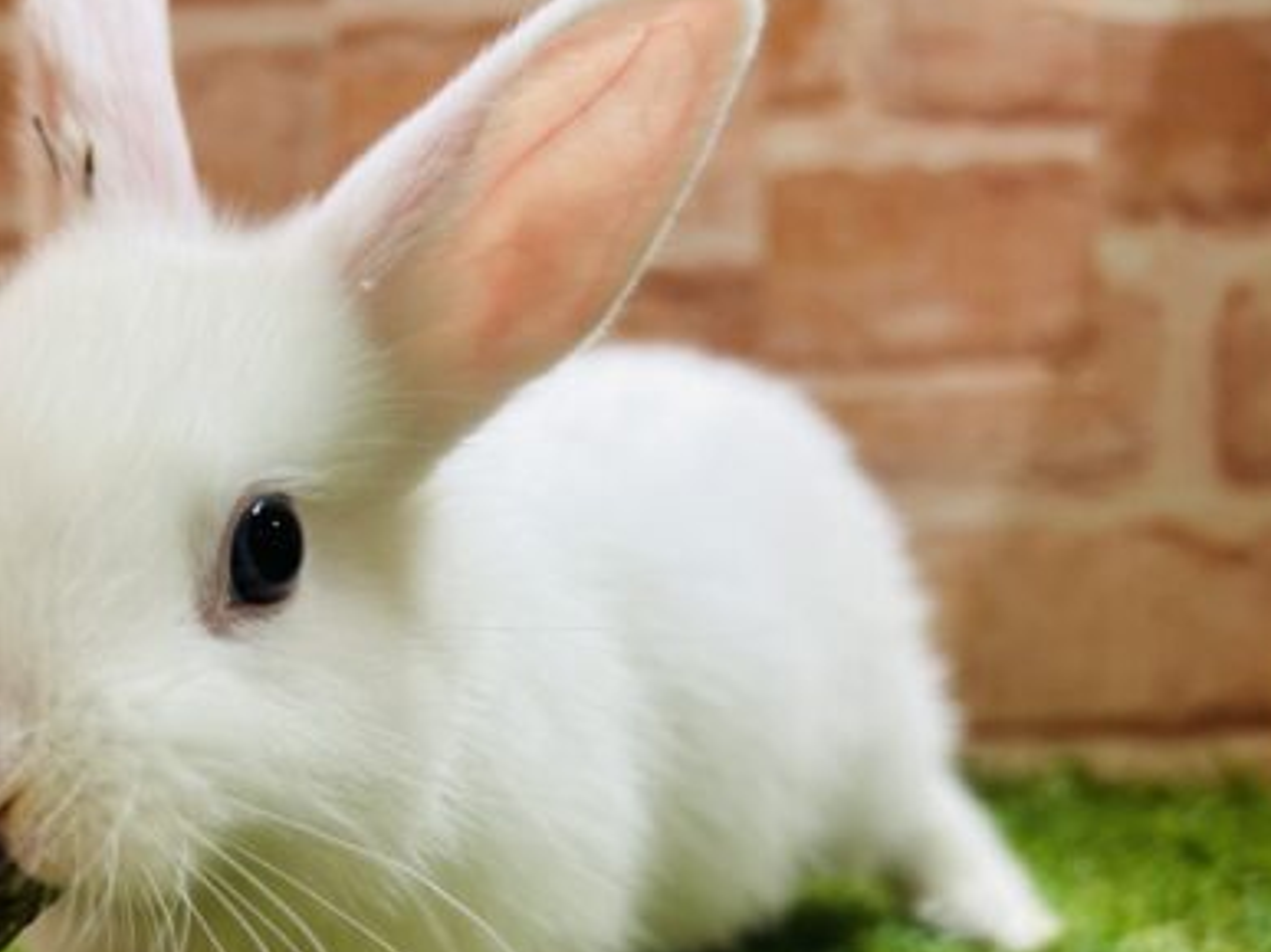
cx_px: 259
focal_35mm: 43
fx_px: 1578
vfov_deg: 33.2
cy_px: 653
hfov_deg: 42.0
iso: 80
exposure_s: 1/100
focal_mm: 5.7
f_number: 1.5
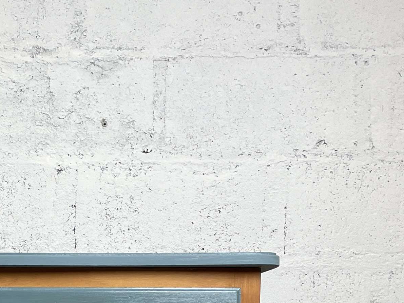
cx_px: -41
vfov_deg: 15.4
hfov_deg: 21.1
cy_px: 467
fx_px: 1027
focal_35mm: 88
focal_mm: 4.2
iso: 50
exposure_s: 1/100
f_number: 1.6
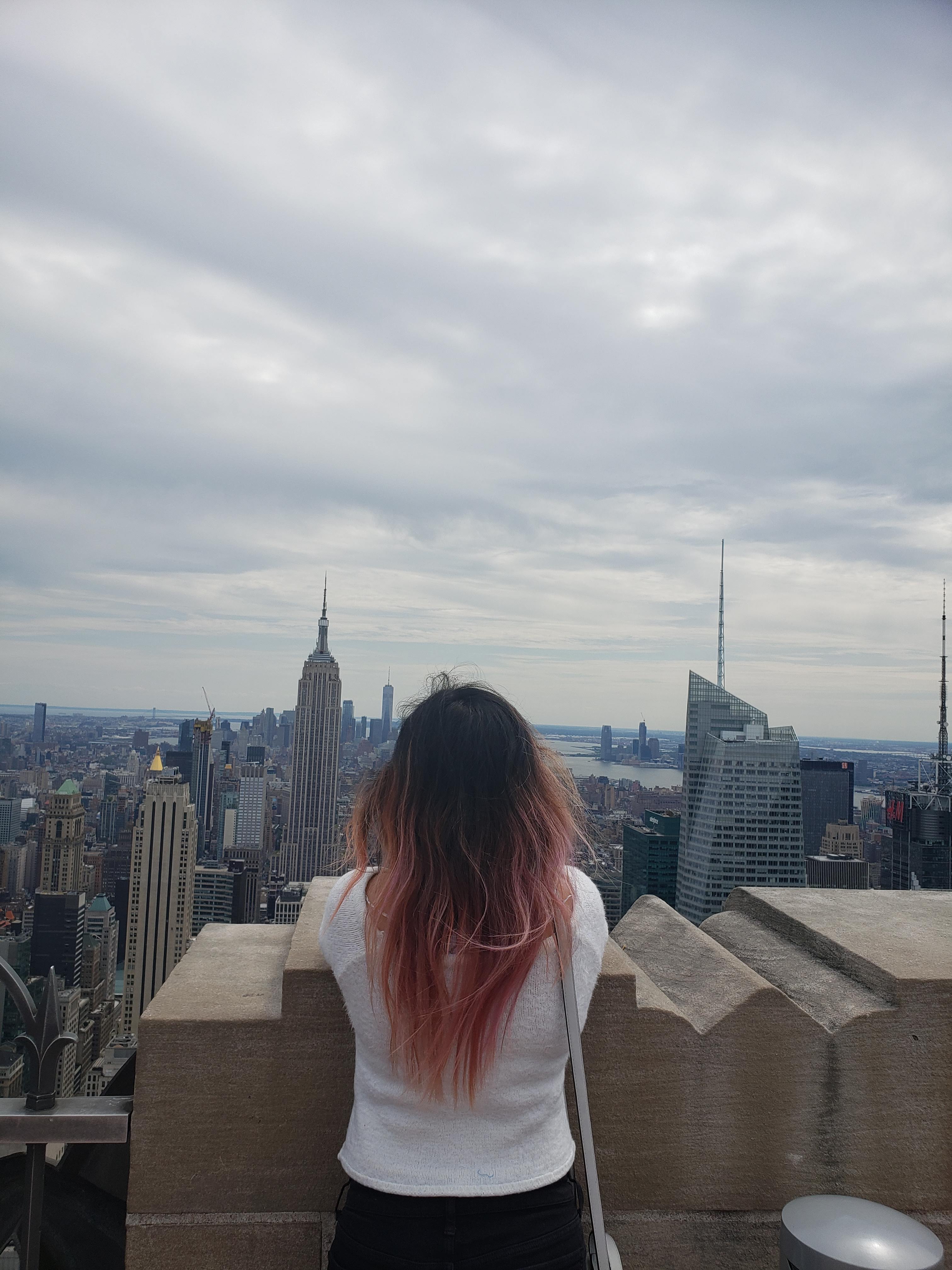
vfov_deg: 67.3
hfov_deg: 53.1
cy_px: 635
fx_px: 953
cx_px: 476
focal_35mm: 26
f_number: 2.4
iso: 50
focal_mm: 4.3
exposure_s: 1/2228
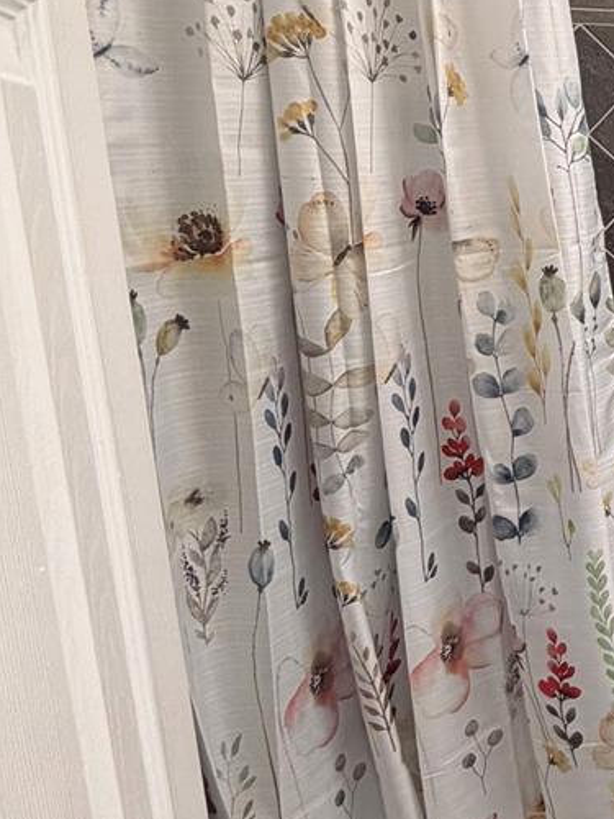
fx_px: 1017
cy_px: 333
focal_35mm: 43
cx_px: 912
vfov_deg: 43.7
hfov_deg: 25.6
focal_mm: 2.22
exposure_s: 1/120
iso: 200
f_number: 2.2
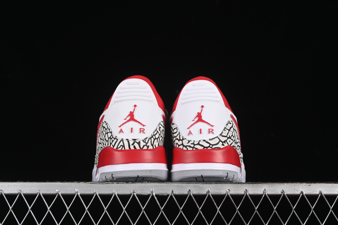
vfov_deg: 18.2
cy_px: 112
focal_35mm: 75
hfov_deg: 27.0
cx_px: 169
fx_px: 704
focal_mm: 50
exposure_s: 1/80
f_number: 8
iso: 160
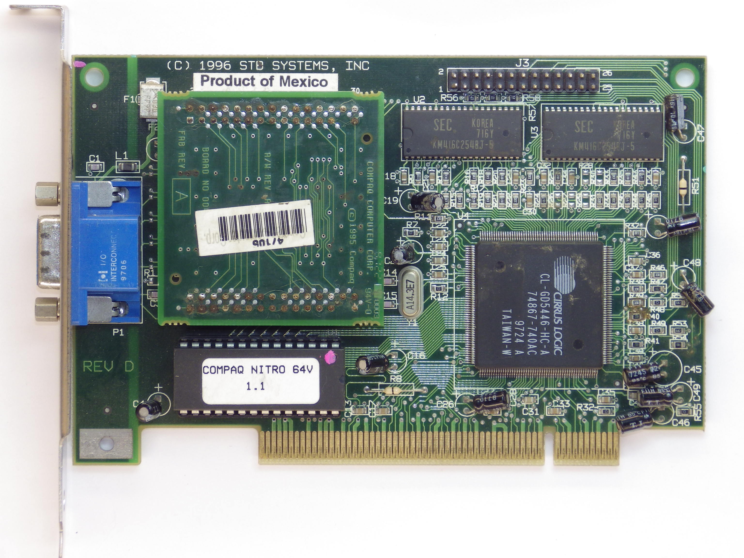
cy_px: 279
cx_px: 372
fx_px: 4191
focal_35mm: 195
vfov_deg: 7.6
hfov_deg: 10.1
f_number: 5.4
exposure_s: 1/125
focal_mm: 34.9
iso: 100
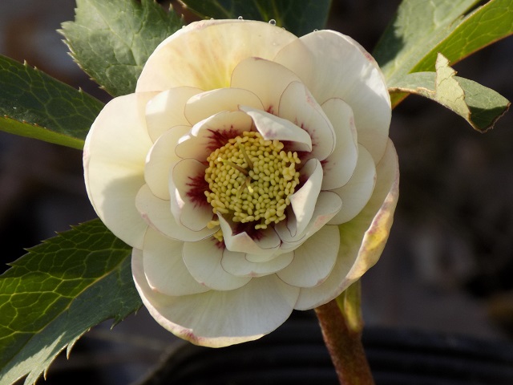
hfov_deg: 12.8
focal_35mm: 154
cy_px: 192
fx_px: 2282
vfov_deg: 9.6
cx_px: 256
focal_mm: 27.3
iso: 80
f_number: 5.2
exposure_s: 1/80
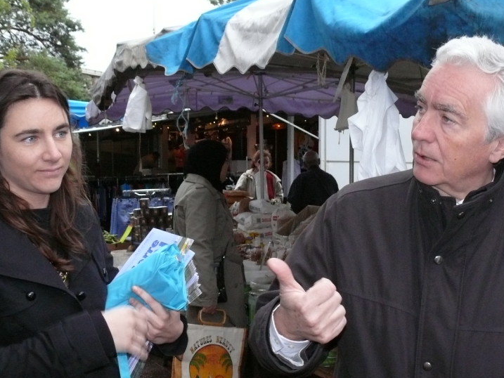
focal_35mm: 50
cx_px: 337
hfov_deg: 37.8
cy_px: 256
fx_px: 728
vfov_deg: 28.9
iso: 400
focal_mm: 7.4
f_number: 4
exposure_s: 1/125
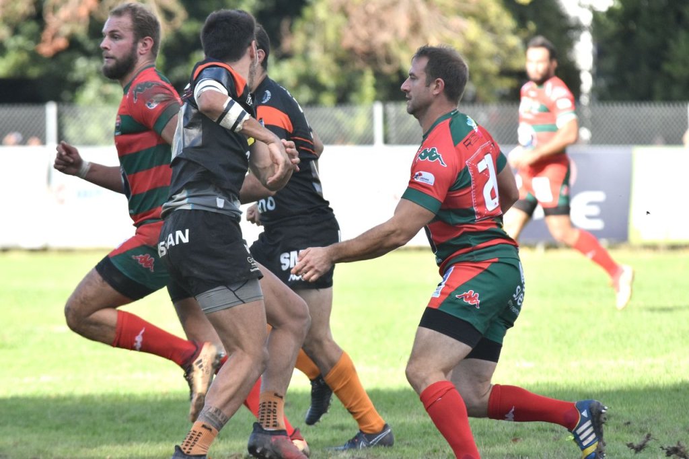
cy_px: 230
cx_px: 344
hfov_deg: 4.6
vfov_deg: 3.1
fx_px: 8609
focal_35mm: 450
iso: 1000
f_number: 7.1
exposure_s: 1/1600
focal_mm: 300
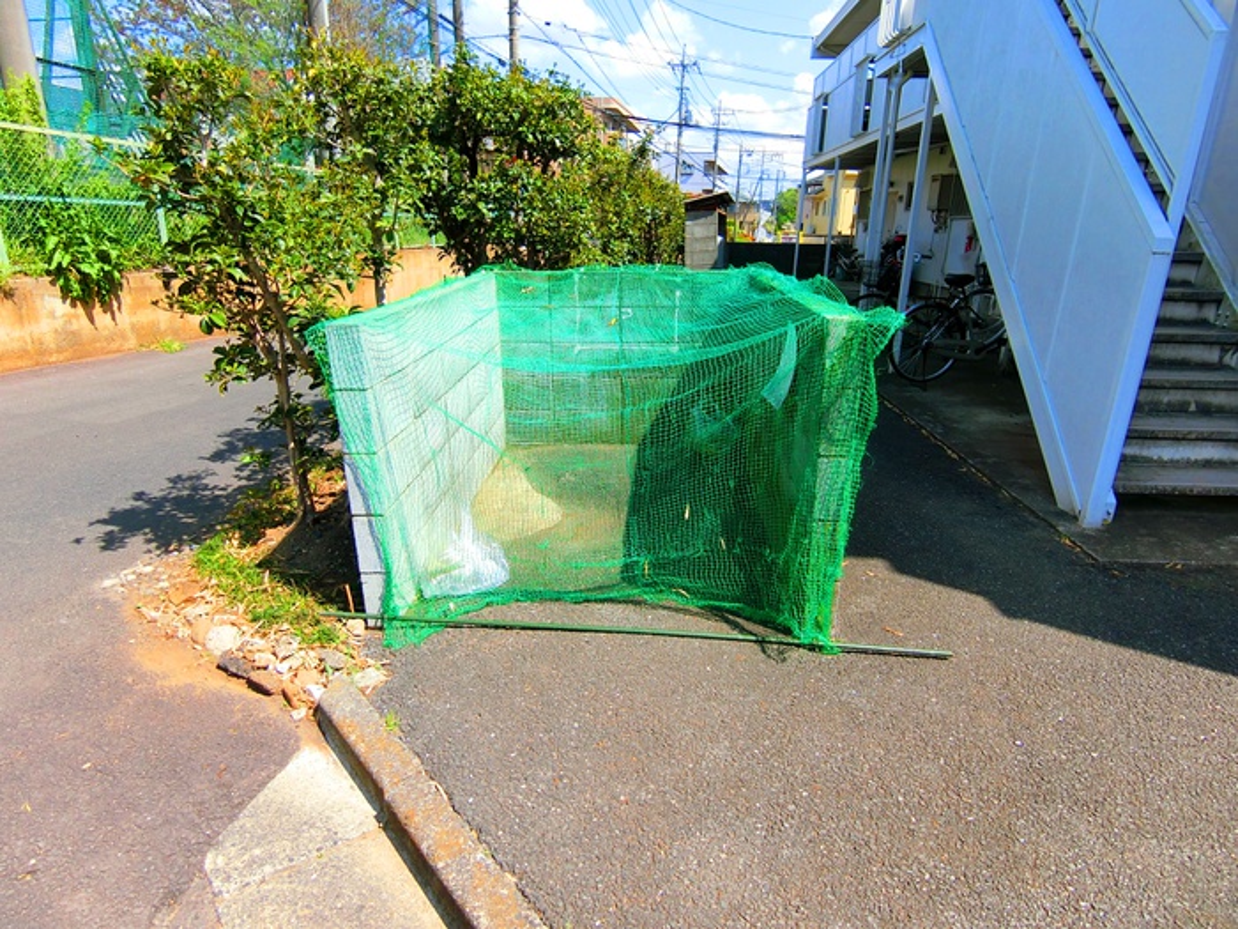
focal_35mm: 19
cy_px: 464
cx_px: 619
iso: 80
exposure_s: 1/200
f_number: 6.9
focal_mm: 4.06
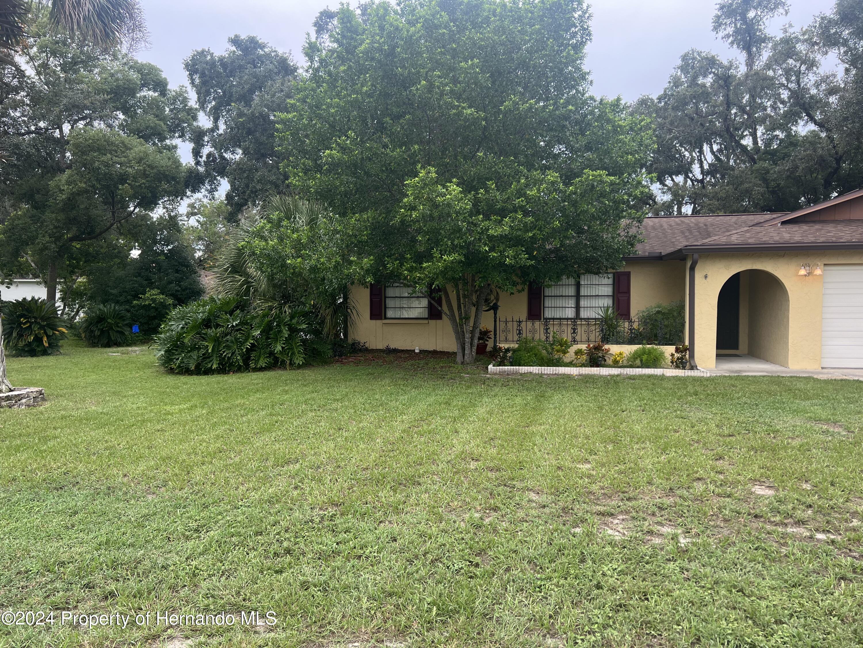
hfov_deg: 67.3
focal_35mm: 26
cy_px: 324
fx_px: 648
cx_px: 432
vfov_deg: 53.1
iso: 50
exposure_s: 1/572
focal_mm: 5.7
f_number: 1.5
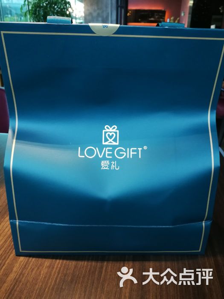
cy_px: 150
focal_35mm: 27
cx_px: 112
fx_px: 233
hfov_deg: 51.4
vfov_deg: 65.3
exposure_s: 1/33.3
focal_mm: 3.95
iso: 320
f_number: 2.2
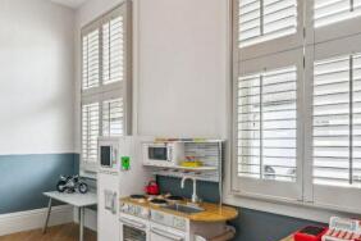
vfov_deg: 47.5
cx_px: 110
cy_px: 152
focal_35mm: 27
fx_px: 271
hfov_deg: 65.0
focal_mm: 16
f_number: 11
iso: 400
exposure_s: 1/15
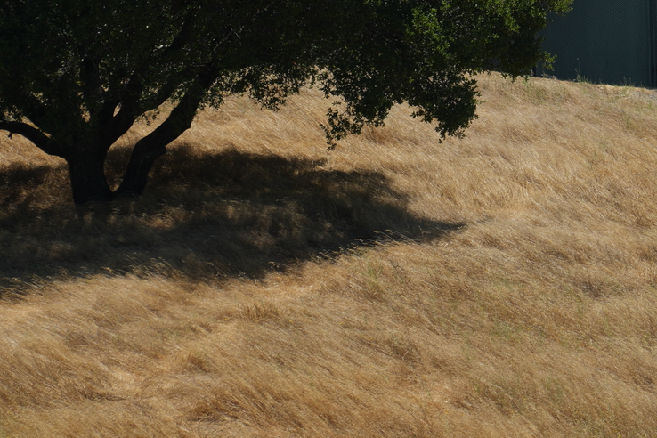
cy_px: -196
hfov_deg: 3.6
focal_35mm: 574
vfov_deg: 2.4
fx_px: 10475
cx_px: 831
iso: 100
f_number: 11
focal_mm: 196
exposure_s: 1/160
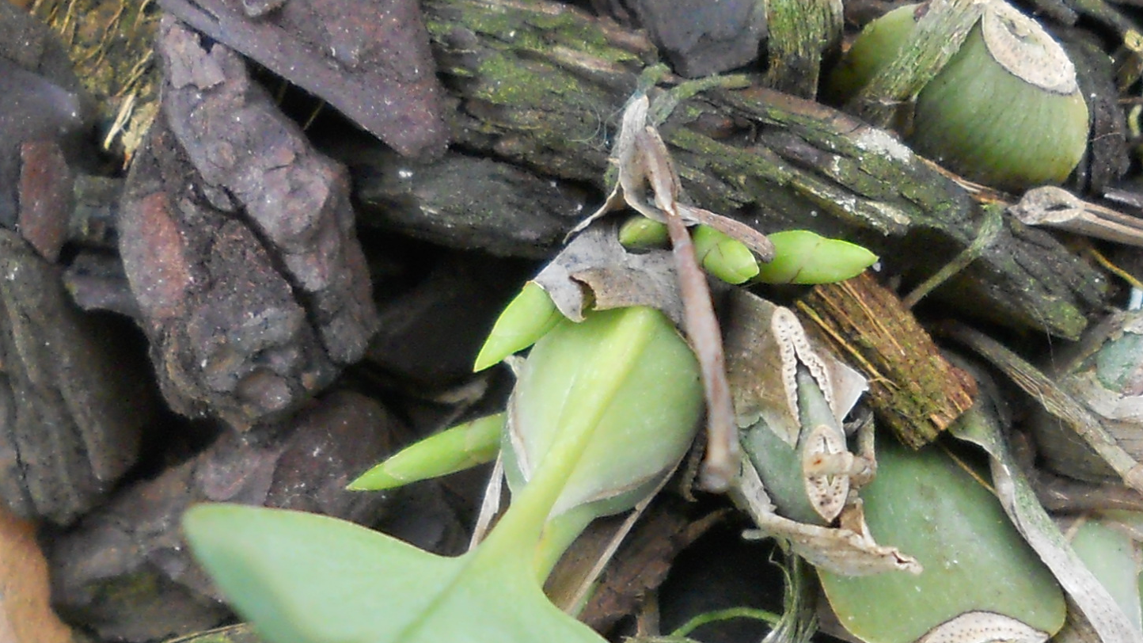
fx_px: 3061
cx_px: 924
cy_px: 523
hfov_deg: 20.9
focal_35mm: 101
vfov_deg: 11.9
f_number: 3.1
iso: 320
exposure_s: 1/30
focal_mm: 6.72
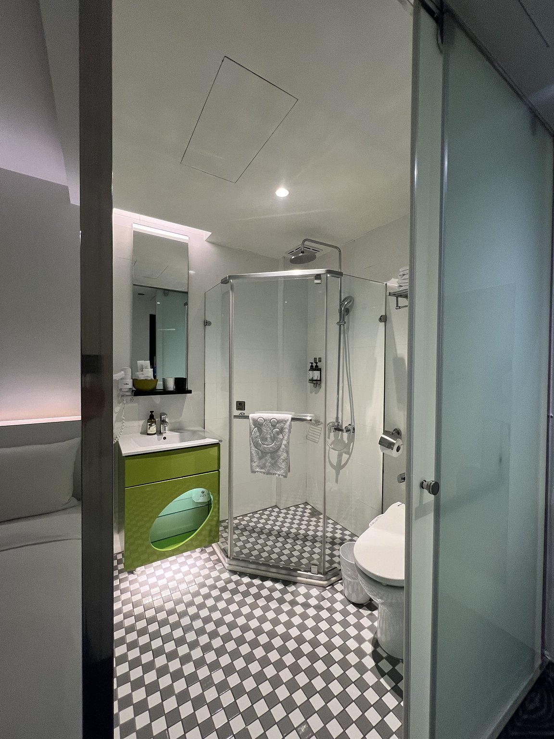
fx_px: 277
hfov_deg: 89.9
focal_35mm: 13
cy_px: 370
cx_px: 277
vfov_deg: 106.2
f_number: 1.8
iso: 160
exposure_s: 1/60
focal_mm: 1.57
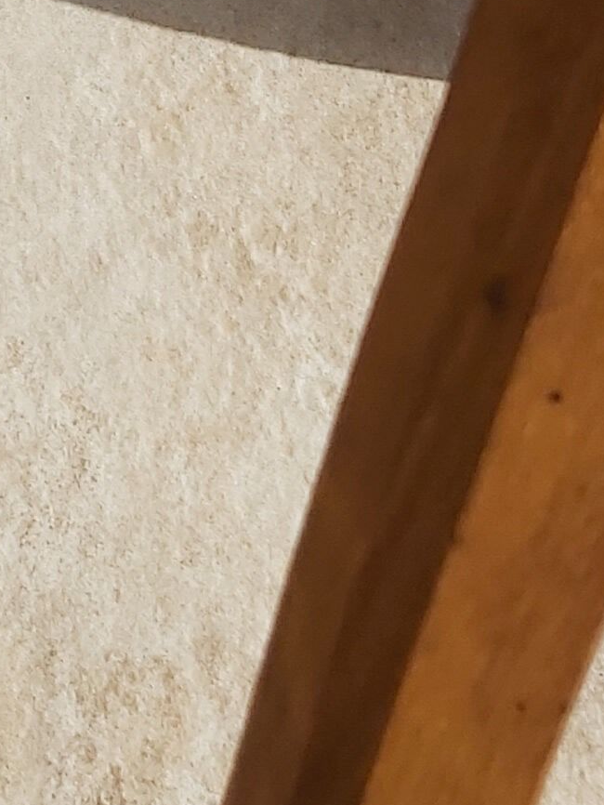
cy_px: -594
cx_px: -788
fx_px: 2814
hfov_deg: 10.7
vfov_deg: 14.5
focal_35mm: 121
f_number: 1.7
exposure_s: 1/2672
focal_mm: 3.92
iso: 64
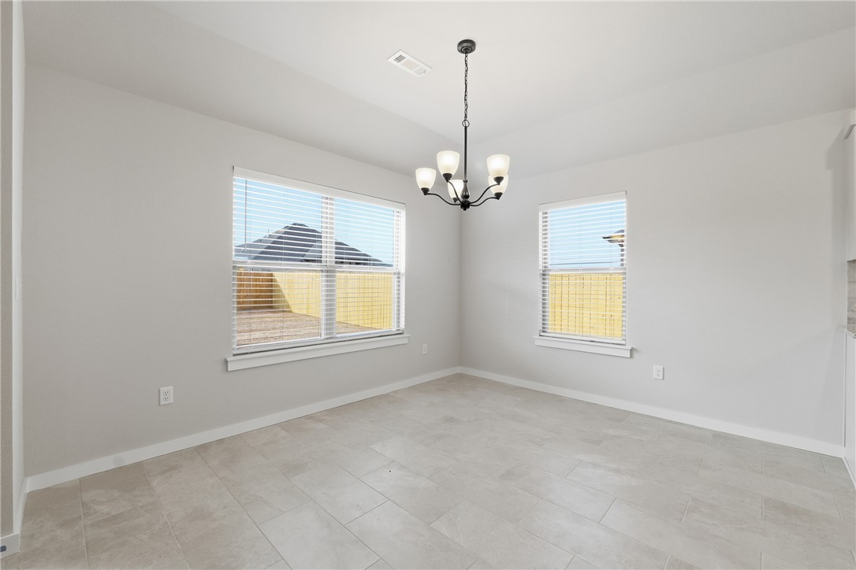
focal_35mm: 14
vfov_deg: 81.2
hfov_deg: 104.3
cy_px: 285
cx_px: 428
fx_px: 333
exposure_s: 1/125
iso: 400
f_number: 10
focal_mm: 14
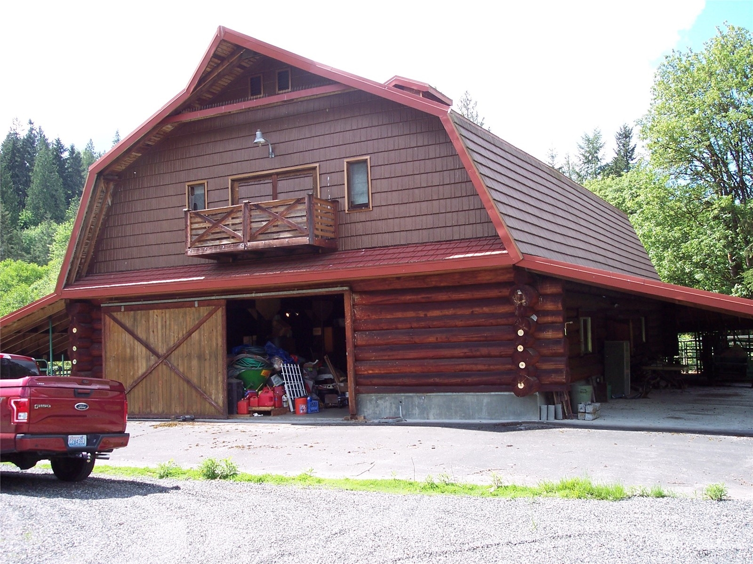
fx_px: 848
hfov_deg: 47.9
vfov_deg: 36.8
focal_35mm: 39
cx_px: 376
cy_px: 282
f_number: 3.4
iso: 100
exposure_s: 1/125
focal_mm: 8
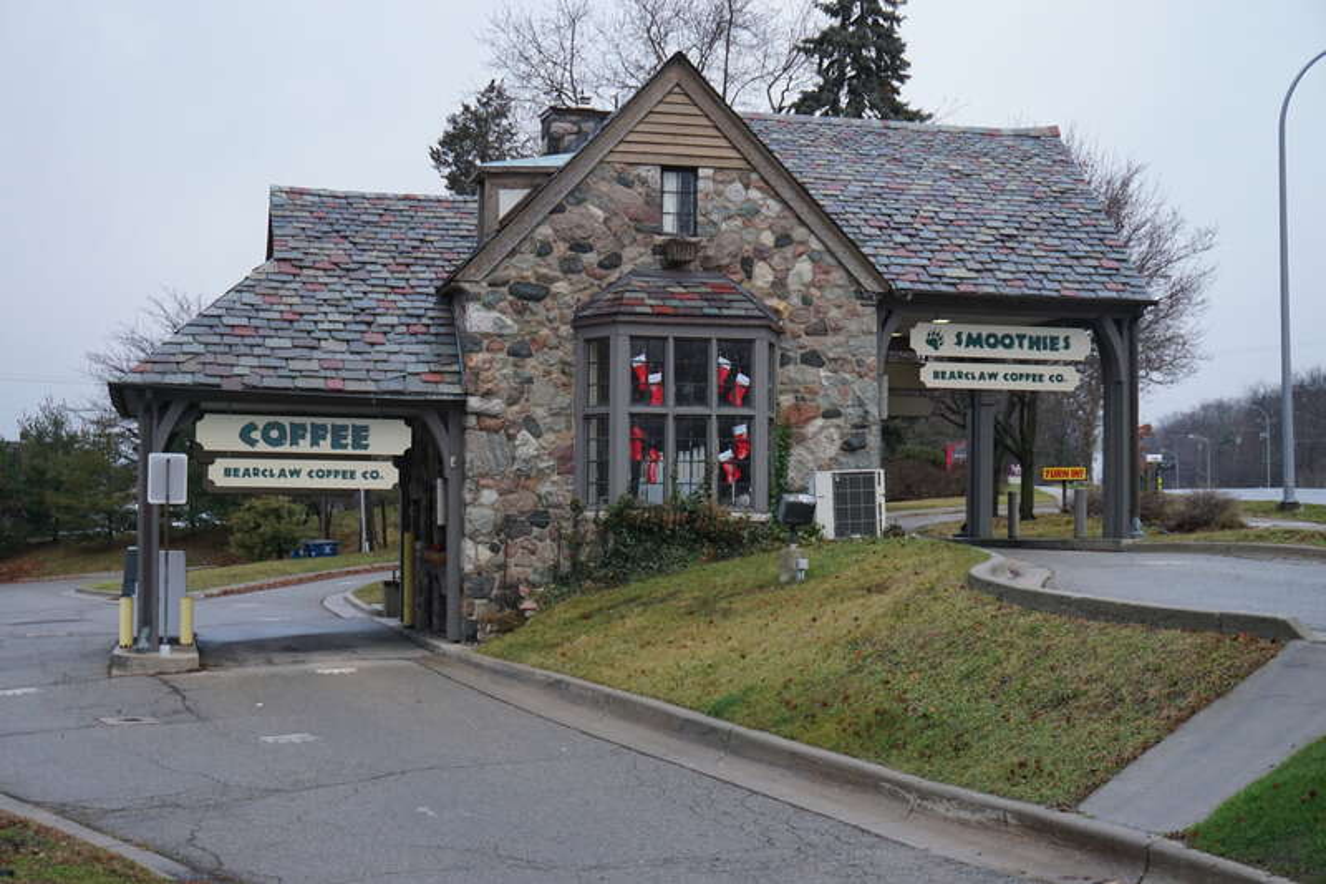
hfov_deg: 37.9
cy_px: 442
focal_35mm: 52
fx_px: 1933
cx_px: 663
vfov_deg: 25.7
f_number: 5.6
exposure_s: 1/160
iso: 640
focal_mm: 35
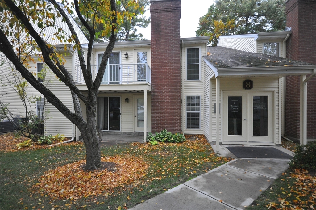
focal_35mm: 20
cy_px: 105
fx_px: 171
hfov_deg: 85.5
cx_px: 158
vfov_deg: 63.1
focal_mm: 13
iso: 800
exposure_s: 1/60
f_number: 4.5
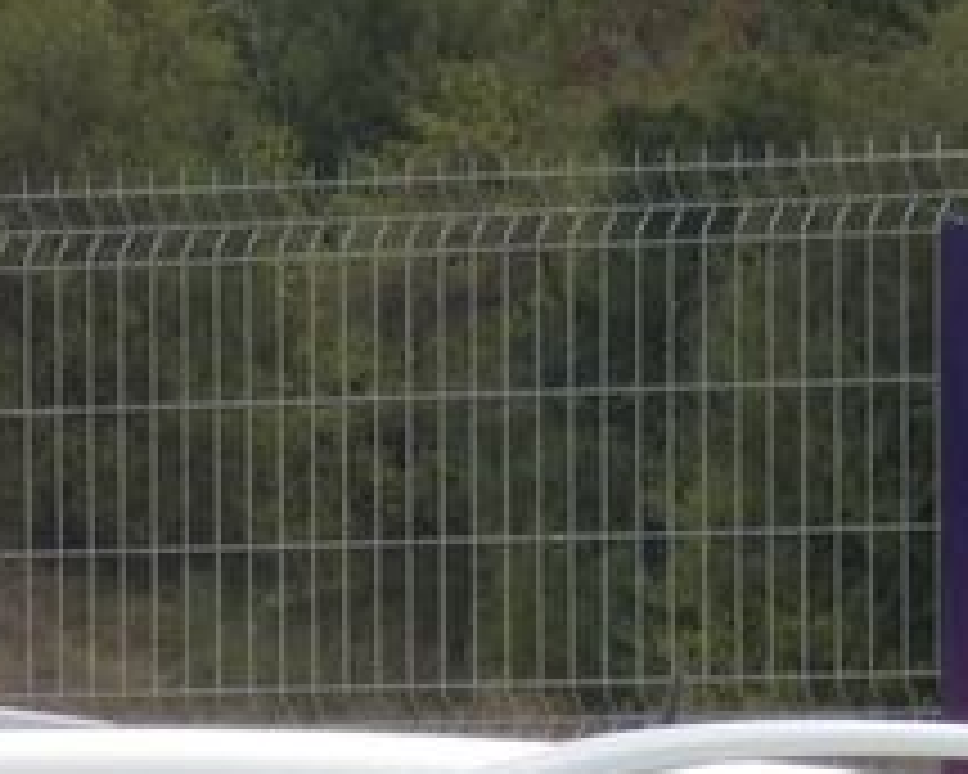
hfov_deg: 3.7
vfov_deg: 2.9
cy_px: 1706
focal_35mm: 521
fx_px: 14926
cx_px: -464
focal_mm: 20.1
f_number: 5.6
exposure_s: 1/80
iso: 100
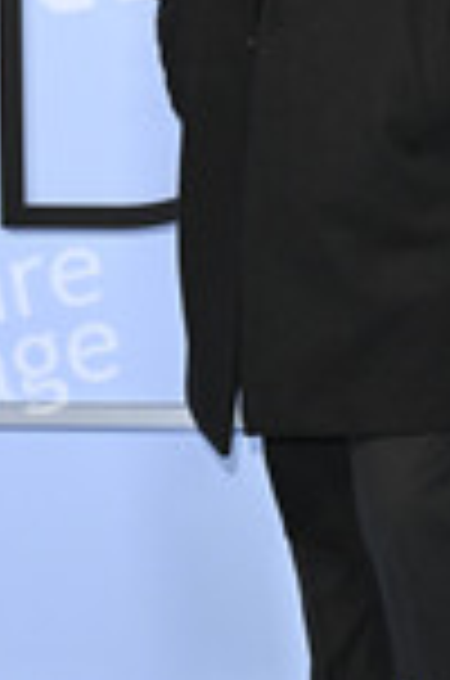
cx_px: 378
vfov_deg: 19.1
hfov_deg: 12.8
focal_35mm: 106
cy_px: 131
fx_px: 1997
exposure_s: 1/320
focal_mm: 40
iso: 1600
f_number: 6.3
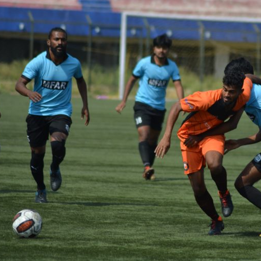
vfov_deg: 4.0
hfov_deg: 4.0
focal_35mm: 442
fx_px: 3770
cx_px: 183
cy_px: 131
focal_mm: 230
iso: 100
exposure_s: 1/1000
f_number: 5
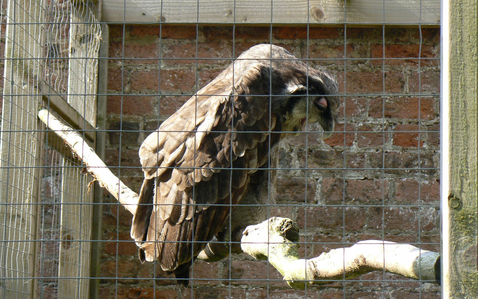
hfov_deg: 19.1
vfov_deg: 12.0
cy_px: 129
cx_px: 238
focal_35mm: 109
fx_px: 1420
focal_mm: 16.9
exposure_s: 1/125
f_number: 5
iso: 80
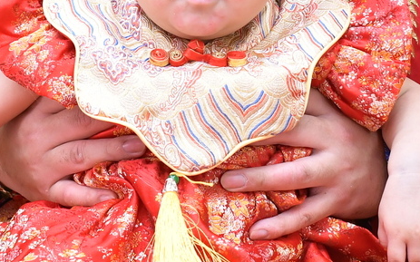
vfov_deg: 7.0
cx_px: 263
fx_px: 2117
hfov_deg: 11.3
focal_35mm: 185
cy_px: -101
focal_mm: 35
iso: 1000
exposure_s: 1/200
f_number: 4.5
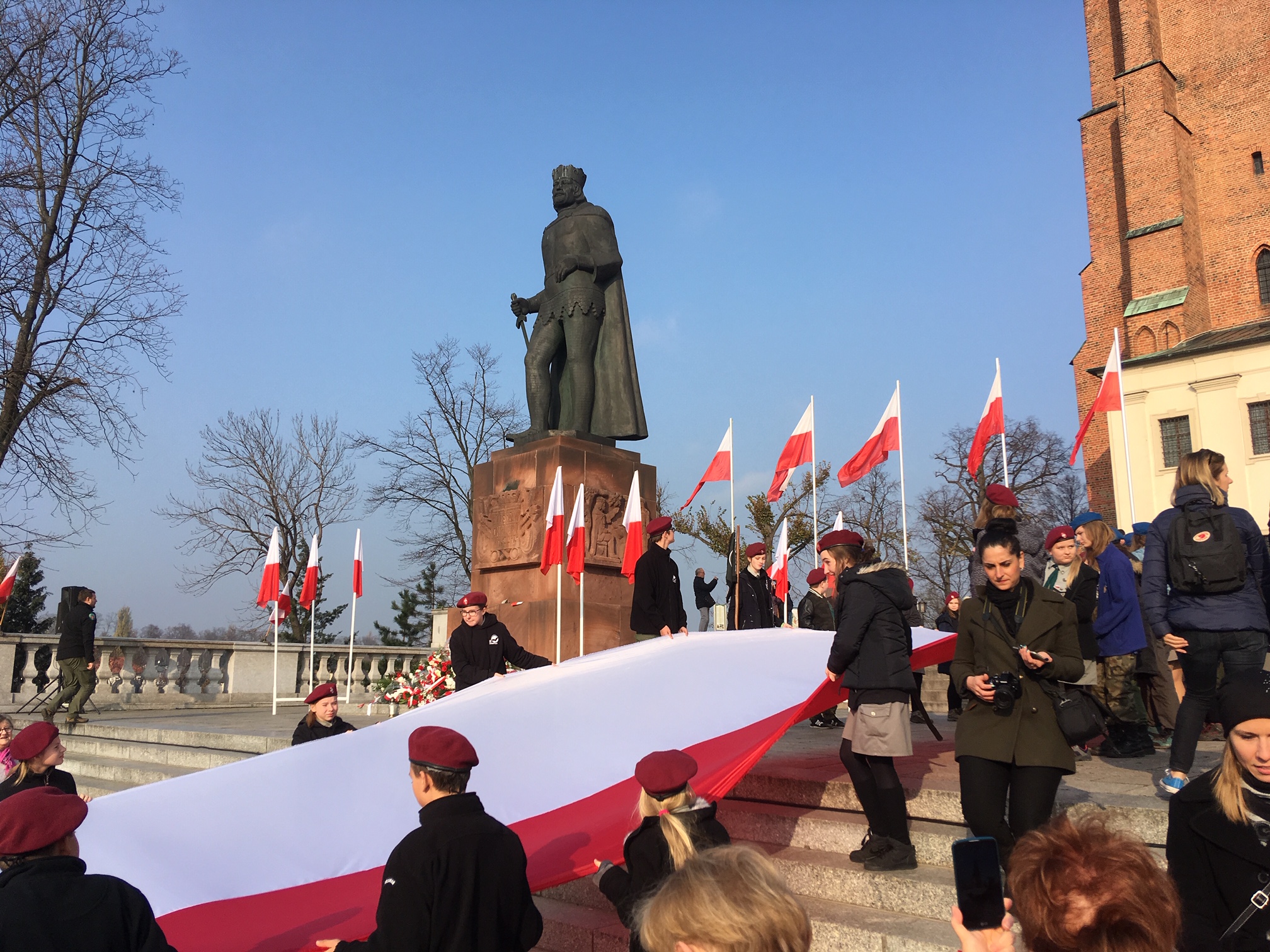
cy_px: 476
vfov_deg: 48.2
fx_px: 1064
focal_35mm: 29
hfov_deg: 61.7
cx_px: 635
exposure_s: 1/1304
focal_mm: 4.15
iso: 25
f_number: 2.2
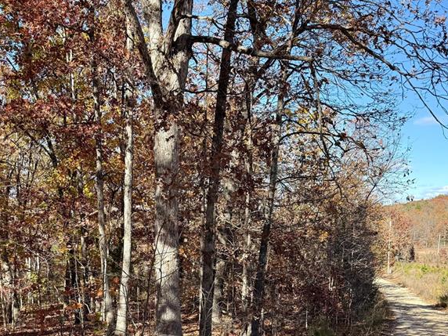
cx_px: 169
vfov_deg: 32.6
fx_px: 557
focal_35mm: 43
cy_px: 274
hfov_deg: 43.5
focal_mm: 6.76
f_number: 1.78
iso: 100
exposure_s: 1/2110
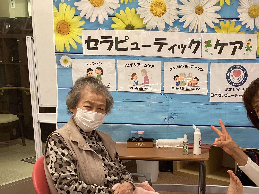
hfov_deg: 39.3
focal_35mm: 47
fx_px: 352
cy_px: 142
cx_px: 195
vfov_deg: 30.4
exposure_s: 1/50
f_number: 2.4
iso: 80
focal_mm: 3.3
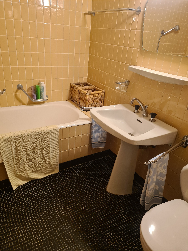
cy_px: 126
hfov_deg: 53.1
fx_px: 188
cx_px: 94
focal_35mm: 26
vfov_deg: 67.3
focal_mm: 5.4
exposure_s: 1/50
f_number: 1.8
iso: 400
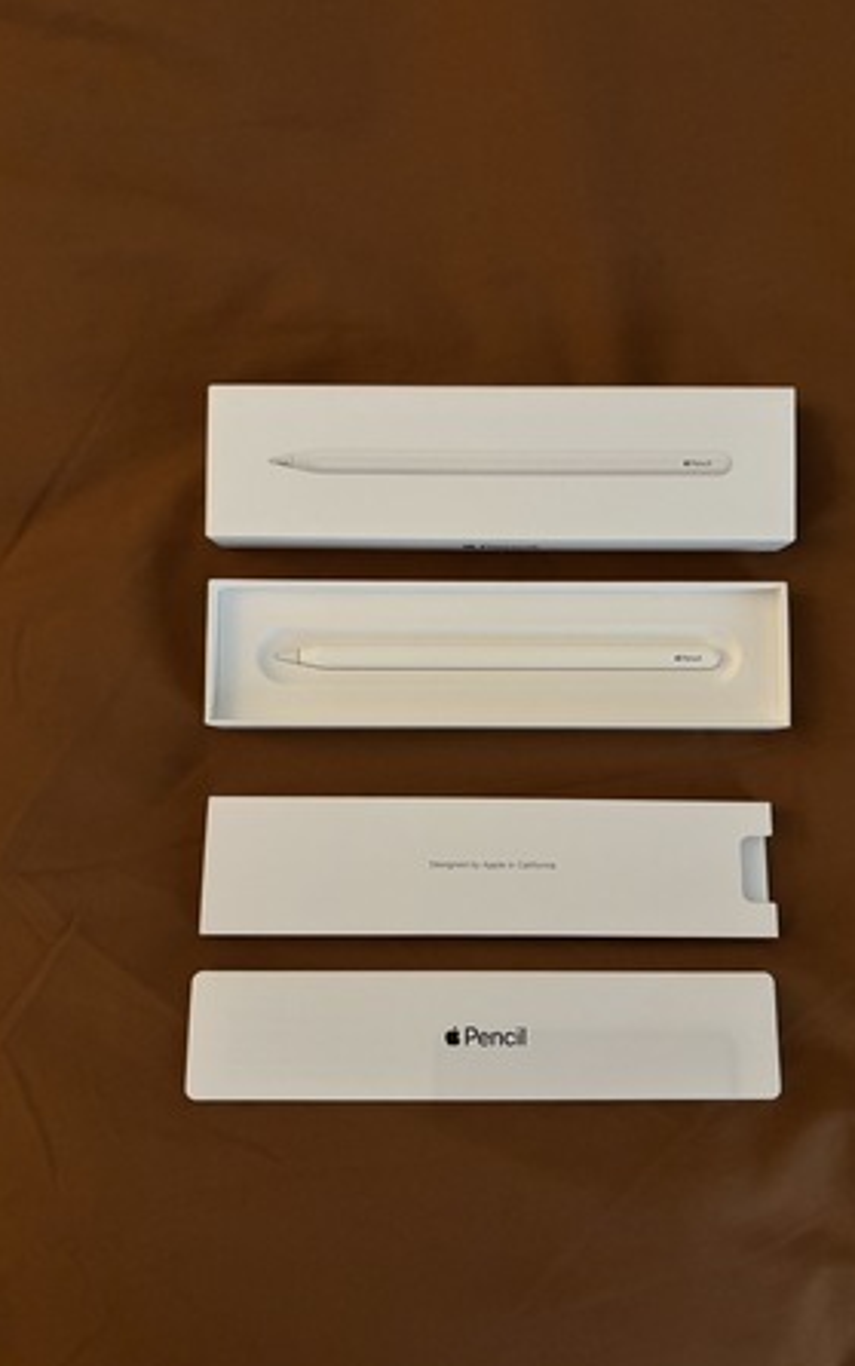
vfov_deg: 66.5
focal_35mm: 28
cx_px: 493
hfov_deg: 44.4
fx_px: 1043
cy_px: 685
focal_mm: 5.96
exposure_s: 1/39
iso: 640
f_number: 1.6
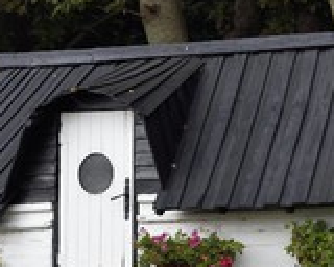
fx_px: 3035
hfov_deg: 6.3
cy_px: 211
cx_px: 263
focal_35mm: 307
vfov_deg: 5.0
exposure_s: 1/250
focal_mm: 125
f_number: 7.1
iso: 200
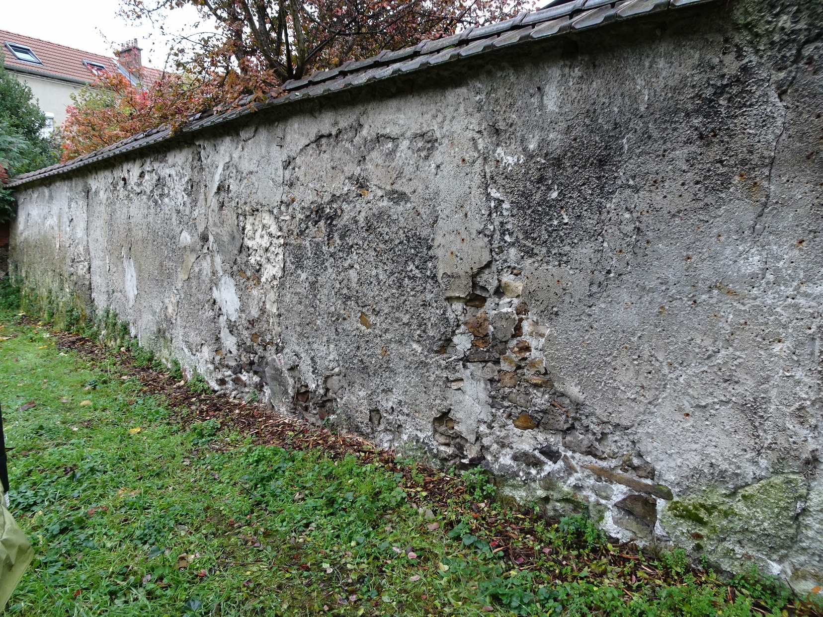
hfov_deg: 71.6
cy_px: 308
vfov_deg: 56.8
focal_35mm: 24
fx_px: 571
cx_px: 412
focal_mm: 4.1
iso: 200
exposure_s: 1/30
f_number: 3.5
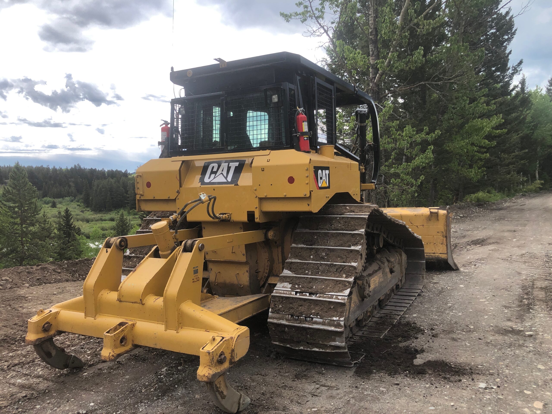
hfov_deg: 63.4
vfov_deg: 49.7
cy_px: 207
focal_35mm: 28
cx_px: 276
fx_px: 446
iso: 20
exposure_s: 1/1200
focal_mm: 3.99
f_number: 1.8
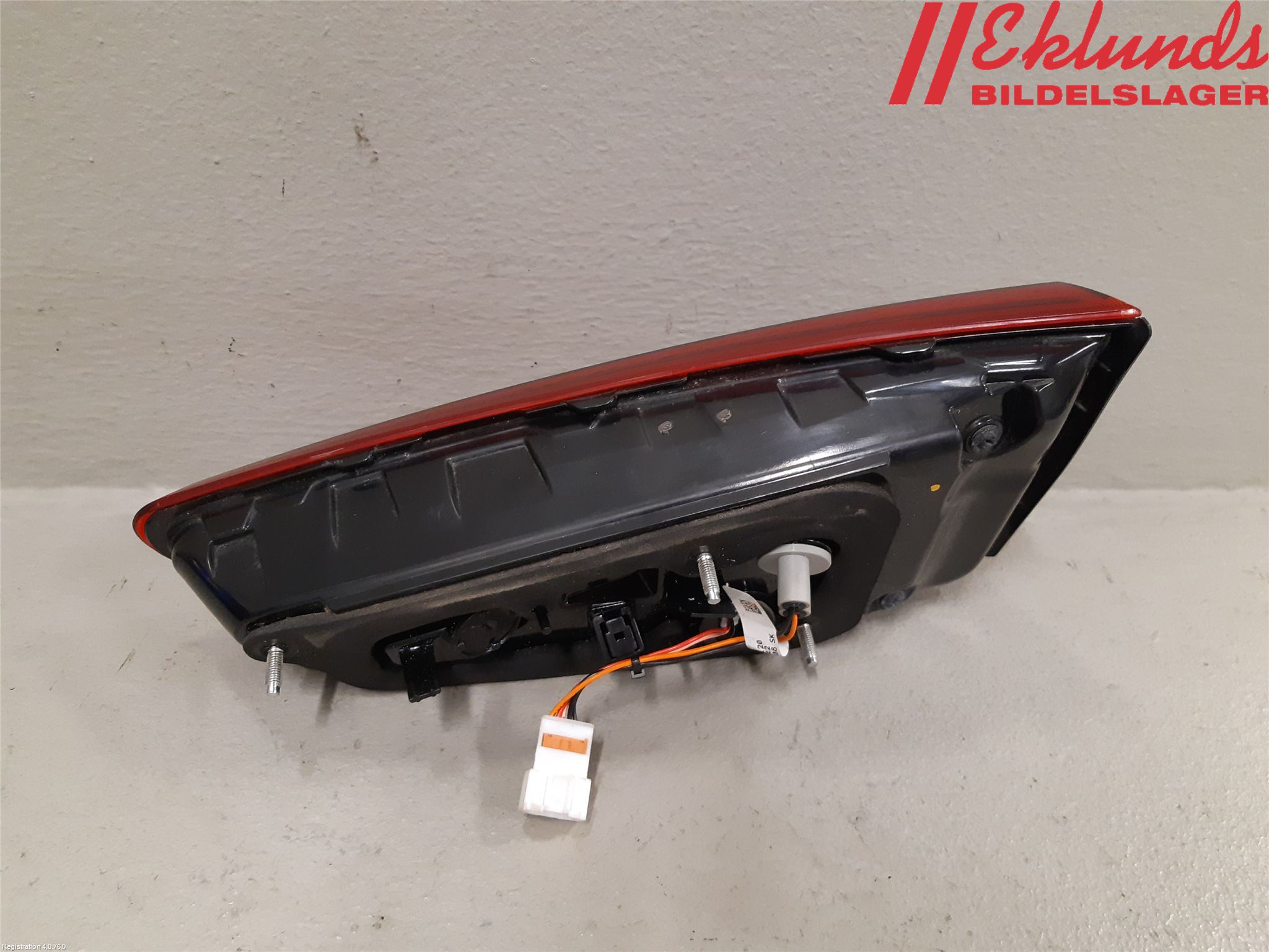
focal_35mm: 26
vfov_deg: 53.1
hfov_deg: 67.3
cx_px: 634
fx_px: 953
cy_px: 476
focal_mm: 3.93
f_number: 1.7
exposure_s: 1/50
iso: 250
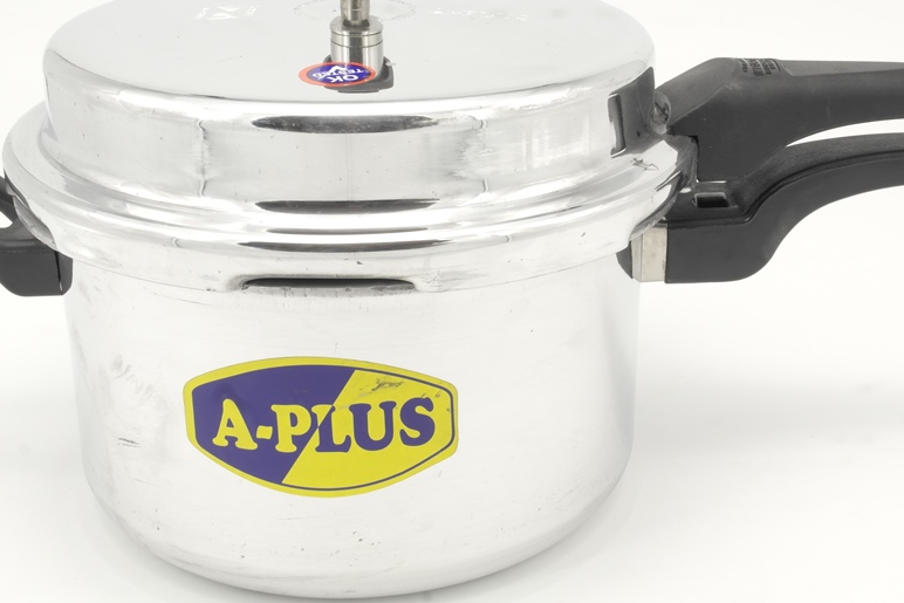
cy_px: 250
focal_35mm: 57
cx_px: 484
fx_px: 1432
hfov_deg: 35.0
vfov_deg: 23.8
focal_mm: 28
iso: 200
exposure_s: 1/1.67
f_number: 22
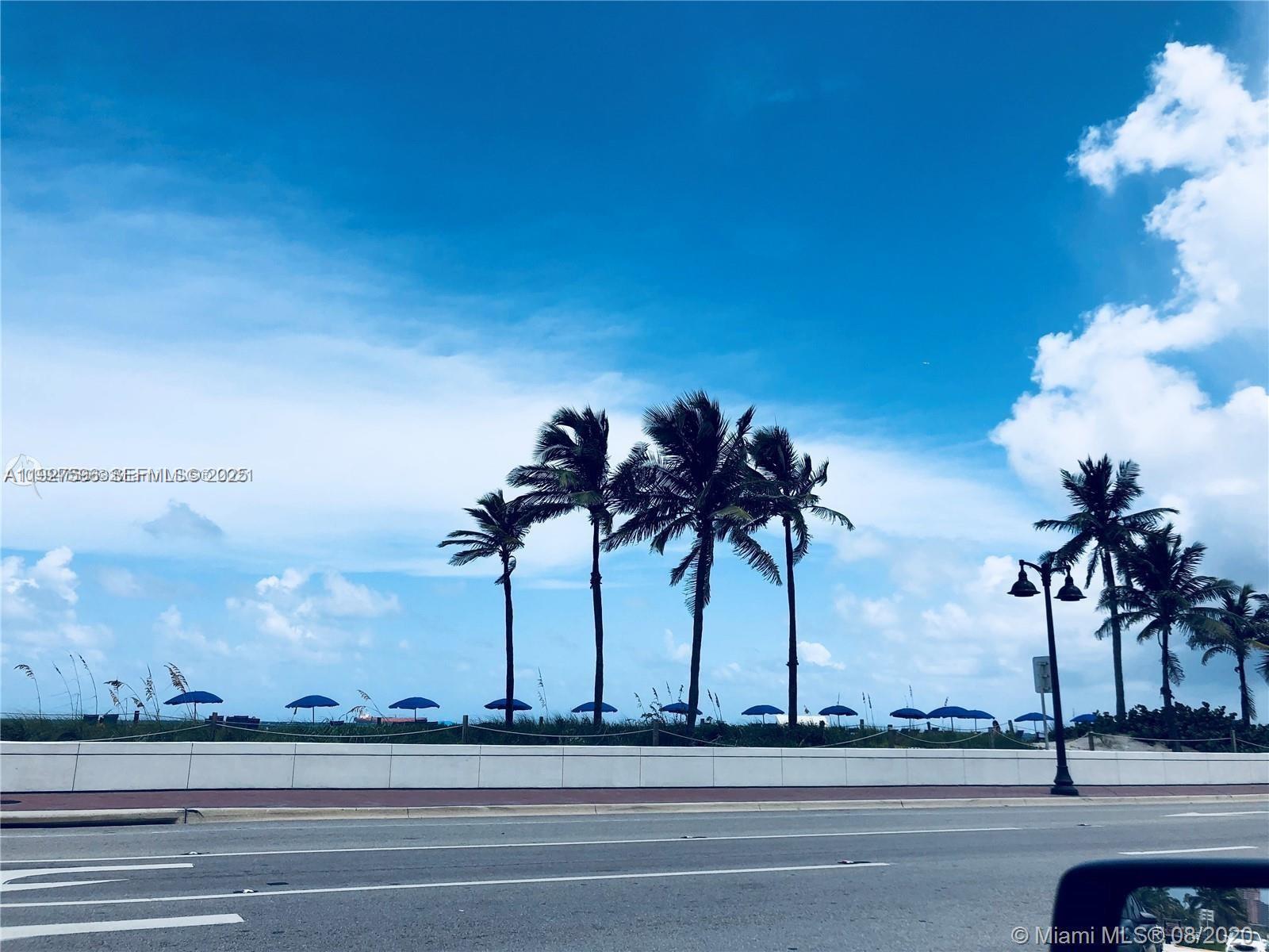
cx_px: 634
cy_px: 476
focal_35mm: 28
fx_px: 1026
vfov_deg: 49.7
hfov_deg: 63.4
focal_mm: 4
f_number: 1.8
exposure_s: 1/3436
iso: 25
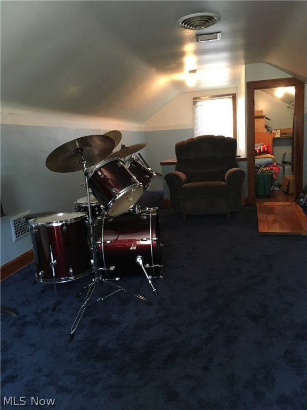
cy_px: 205
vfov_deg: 61.7
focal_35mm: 29
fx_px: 343
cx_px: 154
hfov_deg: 48.2
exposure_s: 1/15
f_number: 2.2
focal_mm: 4.15
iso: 200
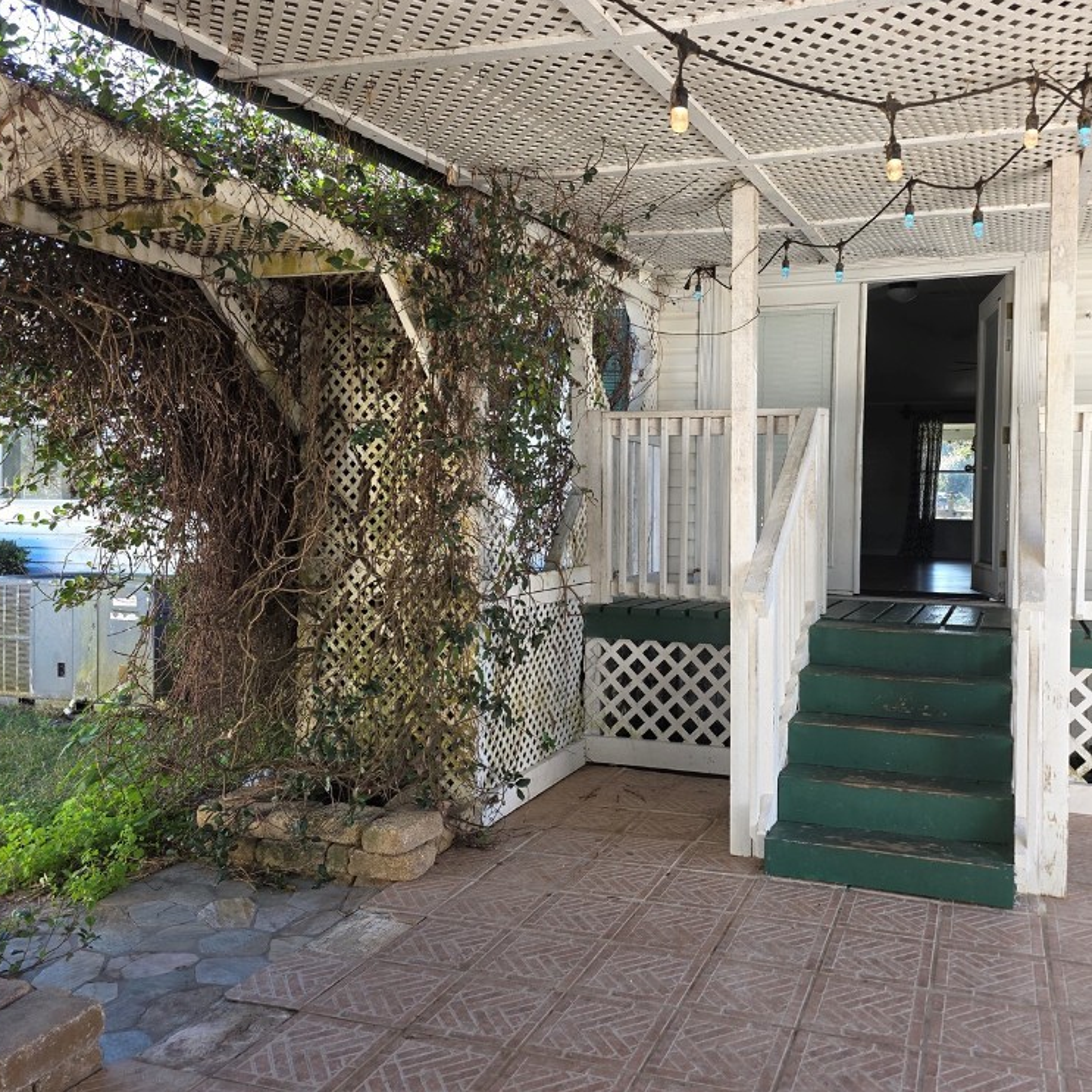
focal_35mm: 28
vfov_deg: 57.3
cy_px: 529
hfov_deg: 56.6
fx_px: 999
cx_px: 683
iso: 12
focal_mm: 6.3
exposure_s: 1/60
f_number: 1.7
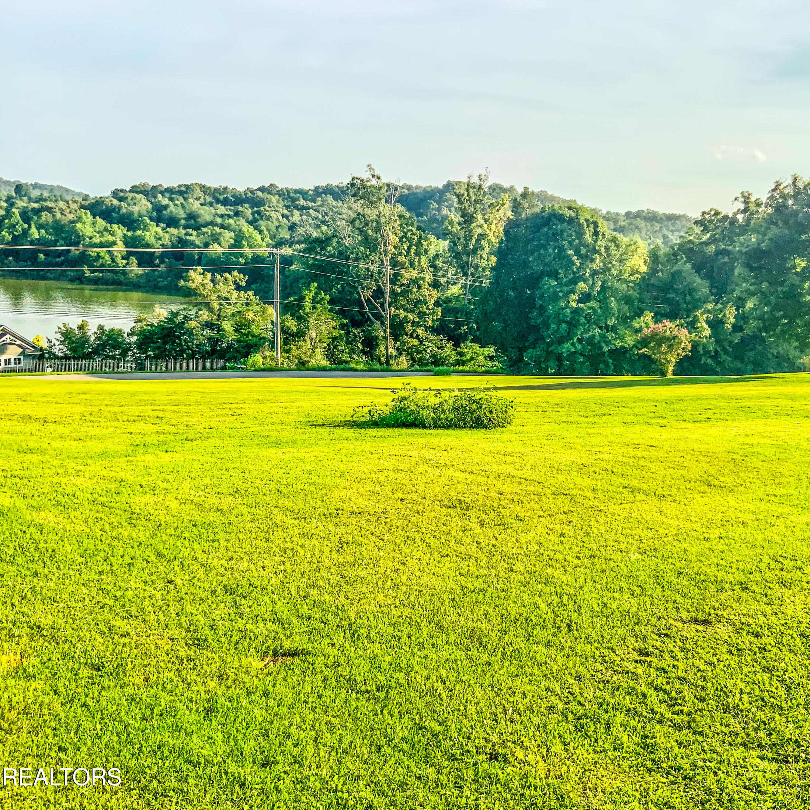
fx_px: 927
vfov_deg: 47.2
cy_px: 400
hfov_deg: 46.9
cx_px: 500
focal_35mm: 35
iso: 16
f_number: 1.8
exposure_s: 1/1626
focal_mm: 3
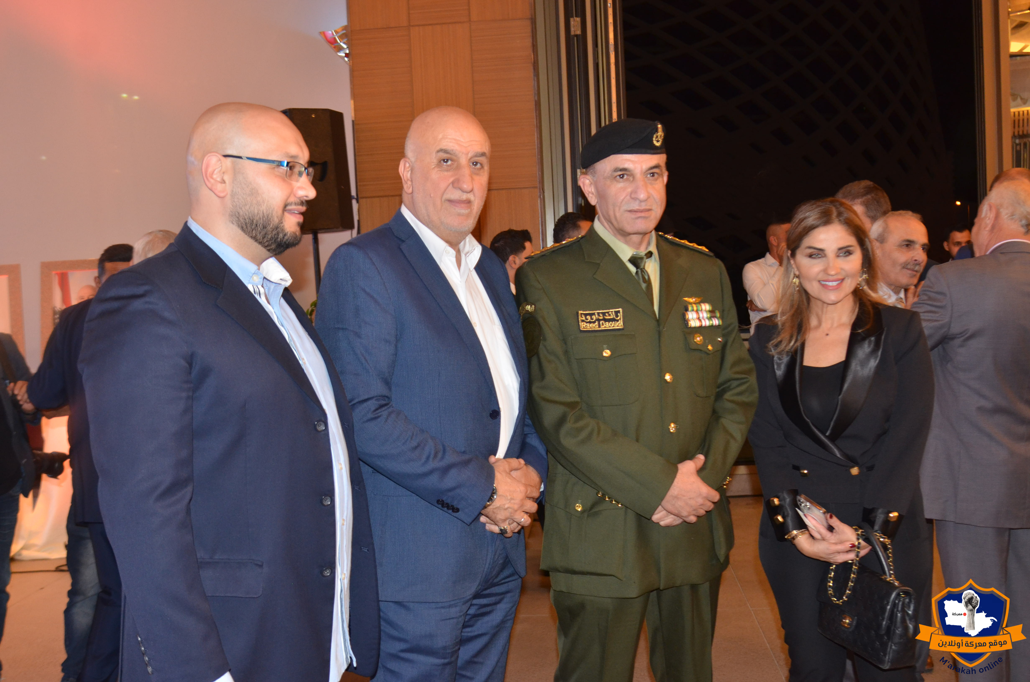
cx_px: 515
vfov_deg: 36.7
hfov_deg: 53.2
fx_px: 1028
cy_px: 341
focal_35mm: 36
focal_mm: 24
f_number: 4
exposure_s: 1/60
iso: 800
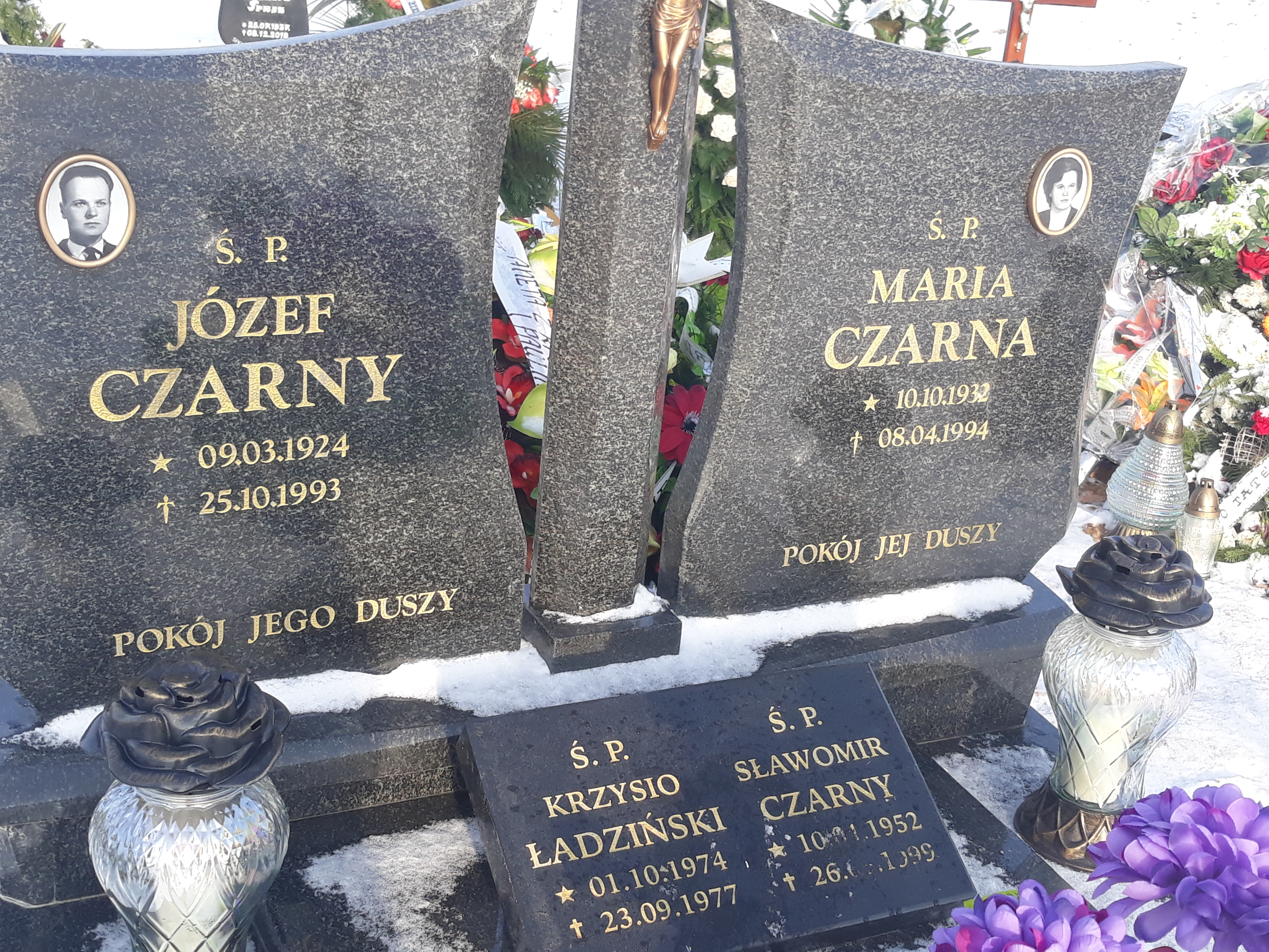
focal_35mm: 27
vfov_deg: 51.4
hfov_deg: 65.3
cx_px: 634
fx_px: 990
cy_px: 476
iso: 40
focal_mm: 3.71
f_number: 1.7
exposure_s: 1/442
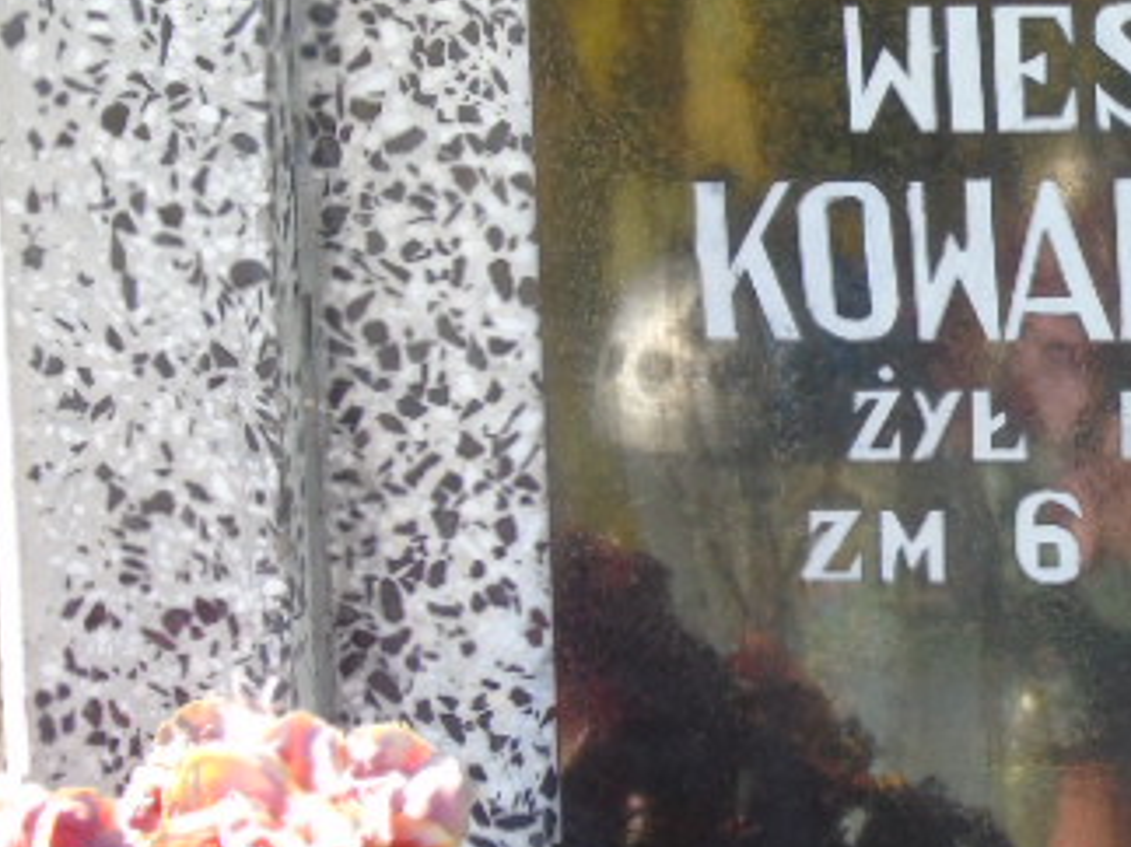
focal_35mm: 369
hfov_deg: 5.4
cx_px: 1103
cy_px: 420
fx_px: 12052
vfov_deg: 4.0
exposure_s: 1/125
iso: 320
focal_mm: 33
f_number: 5
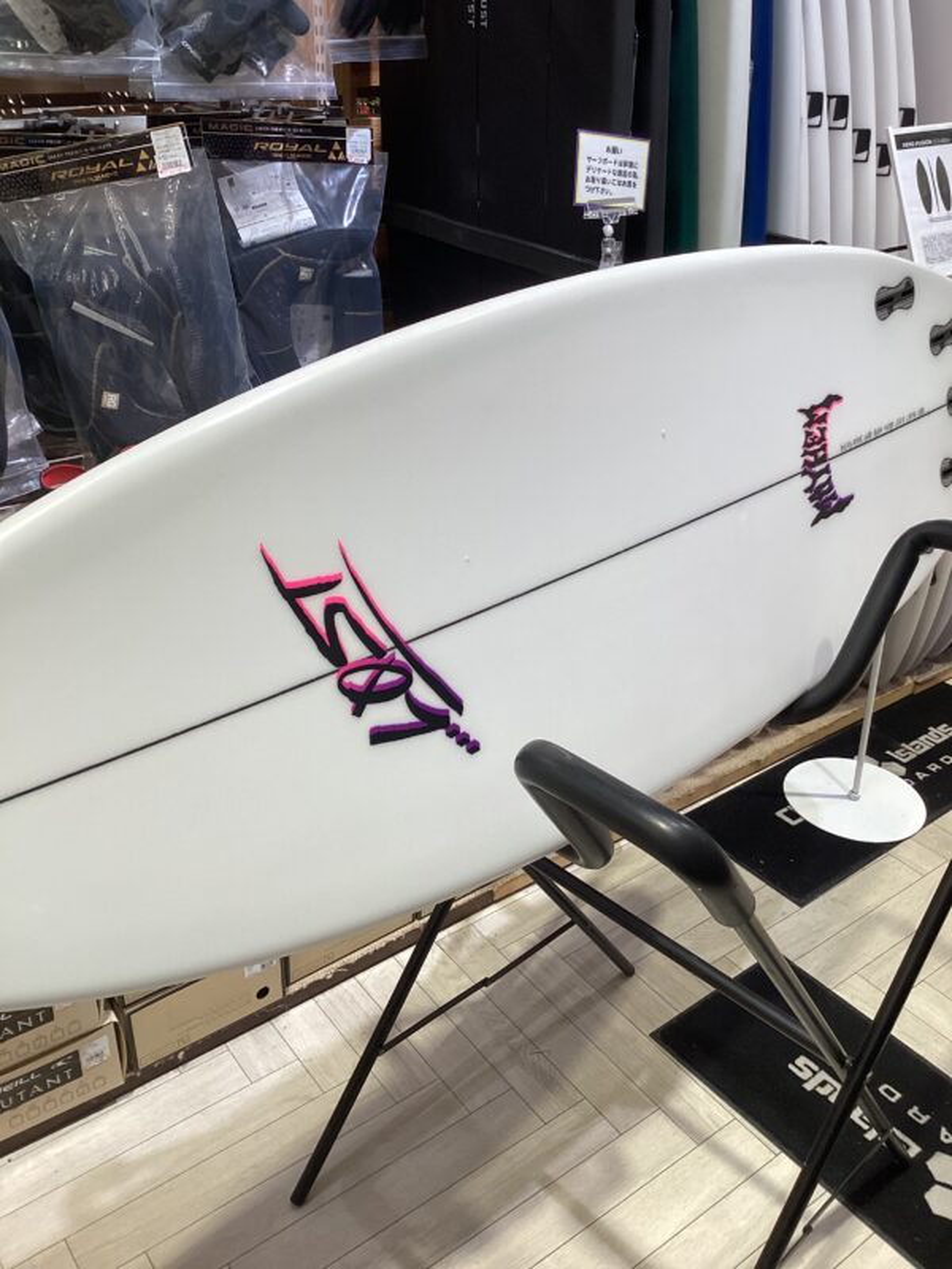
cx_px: 476
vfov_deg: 58.4
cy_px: 634
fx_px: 1137
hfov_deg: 45.4
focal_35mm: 31
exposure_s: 1/60
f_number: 2.4
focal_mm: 3.3
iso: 50
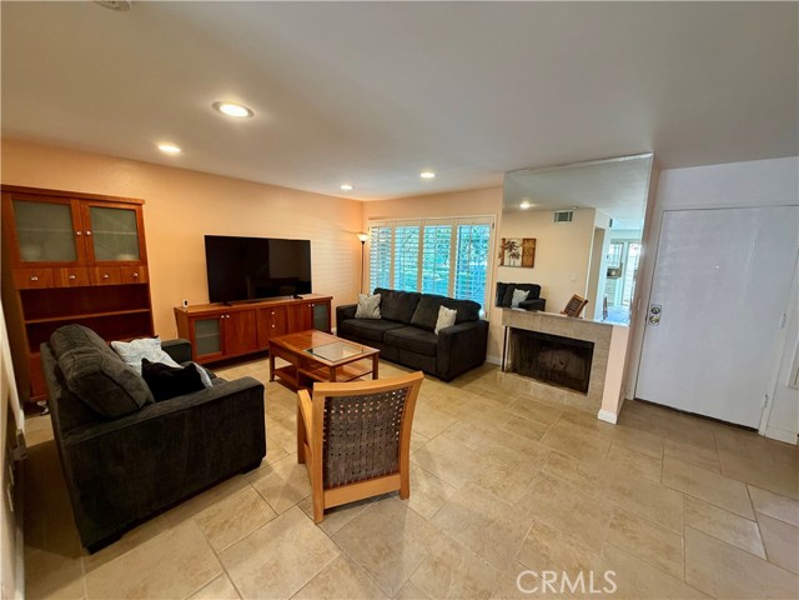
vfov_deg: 85.7
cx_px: 400
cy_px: 300
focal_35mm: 14
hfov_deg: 102.1
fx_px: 323
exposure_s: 1/60
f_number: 2.2
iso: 250
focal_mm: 2.22
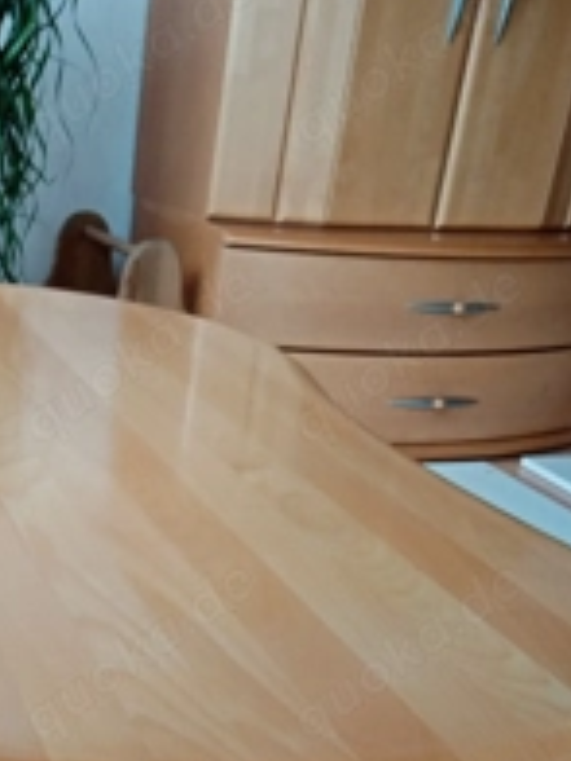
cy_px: 711
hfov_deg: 26.2
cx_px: 12
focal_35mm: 53
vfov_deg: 33.9
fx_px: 1166
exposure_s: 1/50
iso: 140
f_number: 1.8
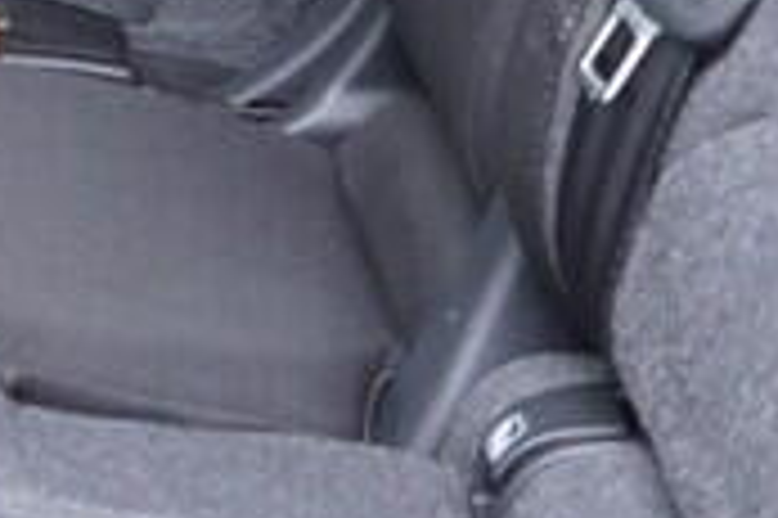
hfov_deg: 9.4
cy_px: -619
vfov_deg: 6.2
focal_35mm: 213
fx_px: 4599
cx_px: -427
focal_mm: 24
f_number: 2.8
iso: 800
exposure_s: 1/40
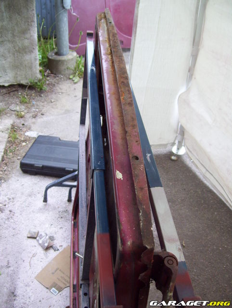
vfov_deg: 51.3
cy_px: 154
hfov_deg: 39.8
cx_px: 116
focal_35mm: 36
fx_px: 321
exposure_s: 1/25
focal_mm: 6
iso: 160
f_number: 2.7
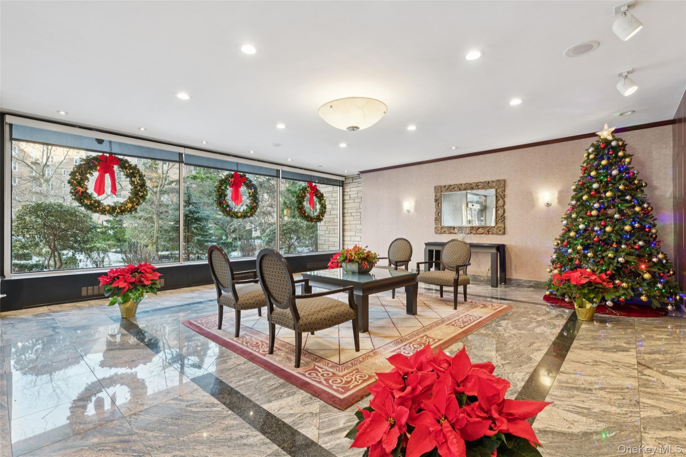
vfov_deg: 73.7
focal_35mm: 16
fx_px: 305
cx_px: 343
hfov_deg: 96.7
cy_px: 228
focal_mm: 16
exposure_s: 1/13
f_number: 8
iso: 400
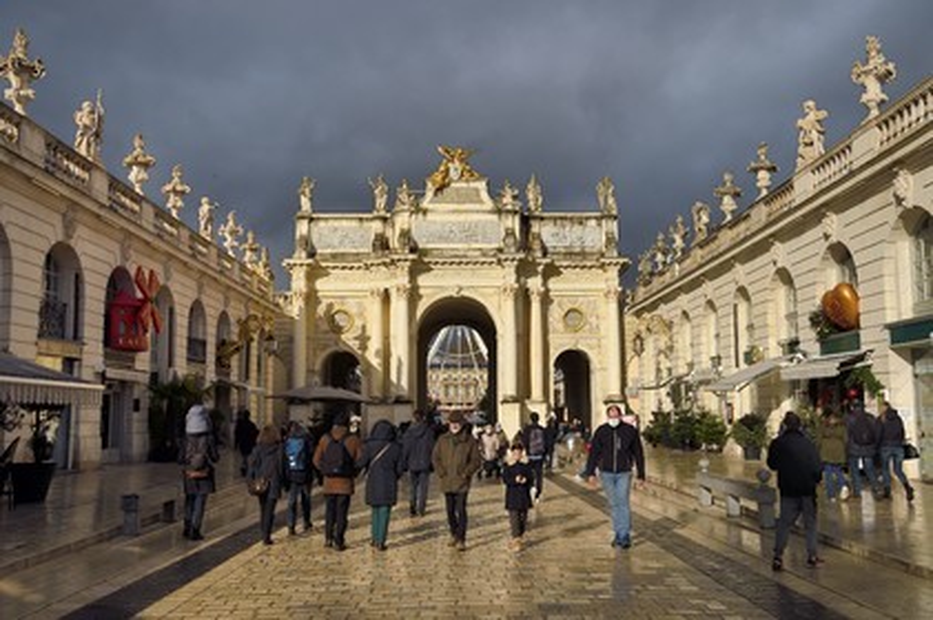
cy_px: 310
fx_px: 932
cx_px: 466
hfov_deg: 53.2
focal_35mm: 36
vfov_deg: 36.8
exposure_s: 1/1000
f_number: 8
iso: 200
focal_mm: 36
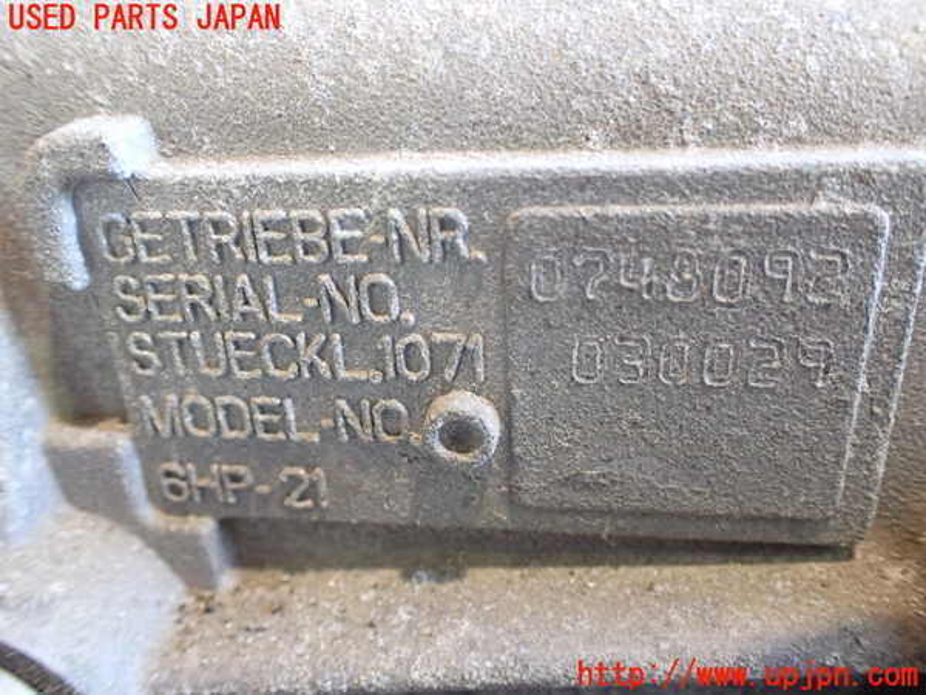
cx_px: 463
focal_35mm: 30
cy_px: 348
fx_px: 803
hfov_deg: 60.0
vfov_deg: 46.8
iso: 800
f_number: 2.3
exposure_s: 1/50
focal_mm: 5.4
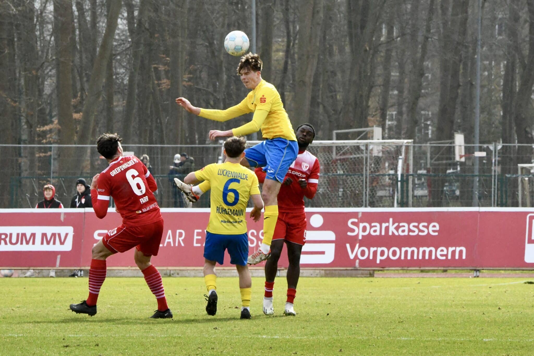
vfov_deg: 4.9
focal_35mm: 280
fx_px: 4153
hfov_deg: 7.4
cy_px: 178
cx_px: 267
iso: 8000
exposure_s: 1/1600
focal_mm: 280
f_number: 16
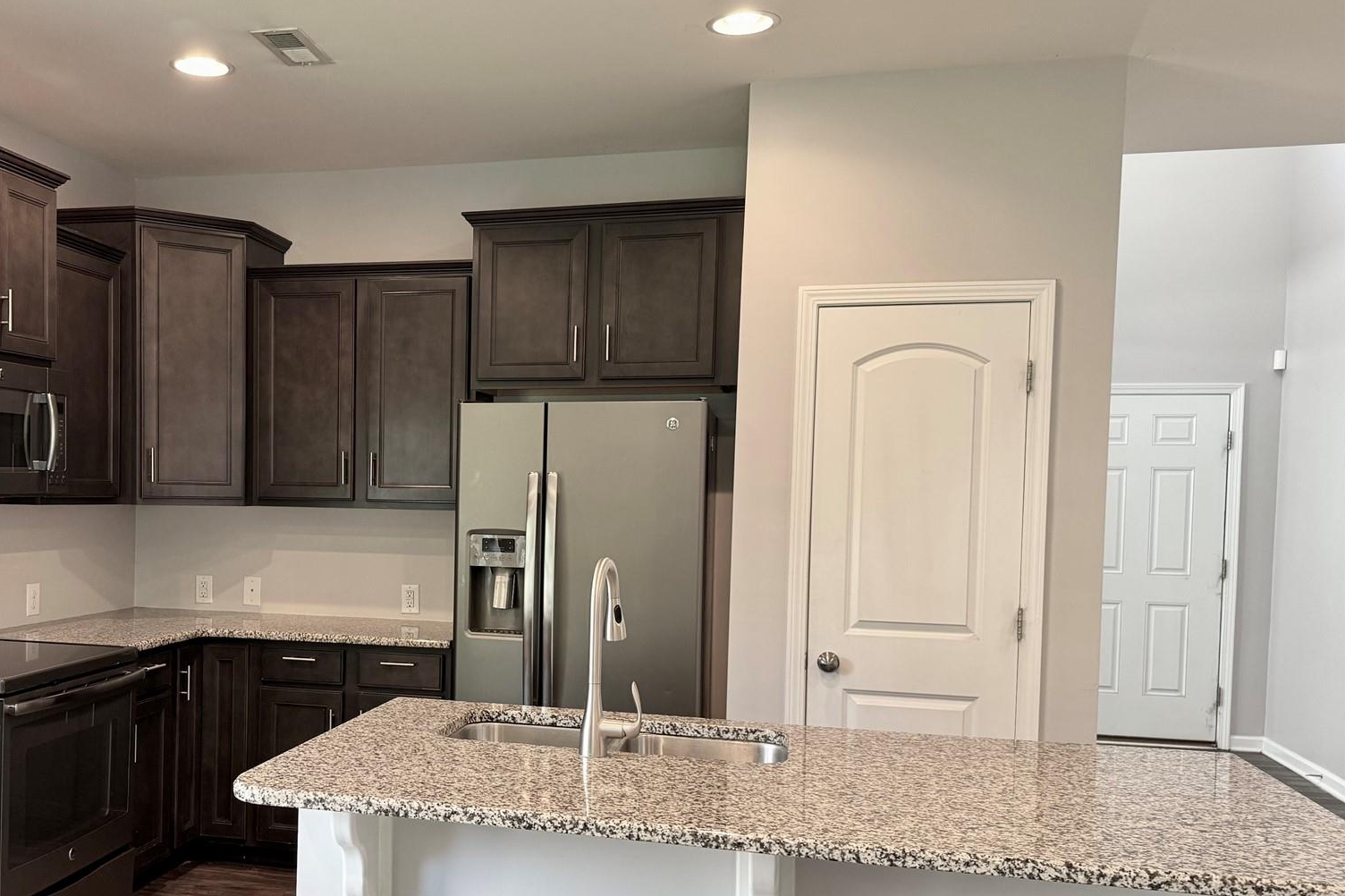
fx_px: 1270
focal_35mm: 34
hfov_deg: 54.5
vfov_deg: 38.7
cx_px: 433
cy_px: 532
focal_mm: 6.76
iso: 160
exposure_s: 1/60
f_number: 1.78
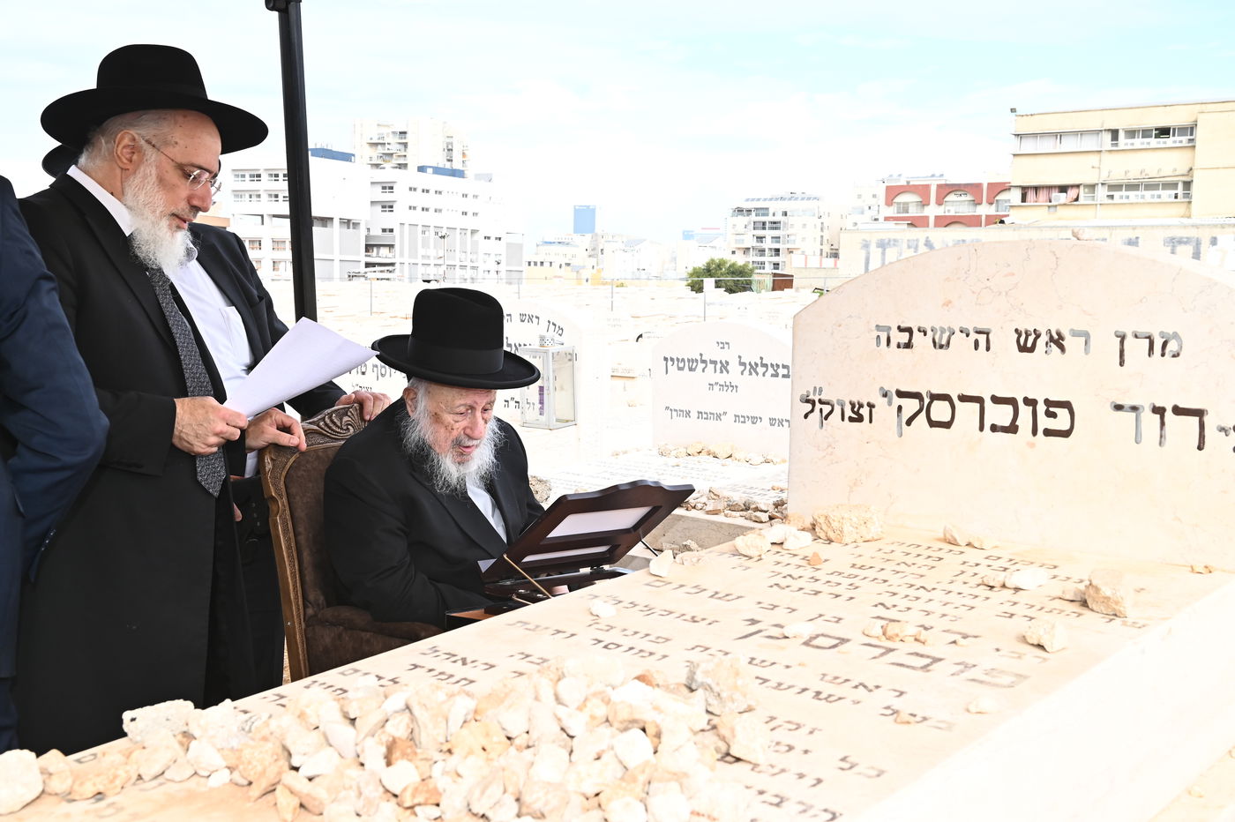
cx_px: 618
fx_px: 1372
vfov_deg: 33.4
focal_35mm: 40
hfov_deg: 48.5
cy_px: 411
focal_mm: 40
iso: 500
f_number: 11
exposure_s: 1/200
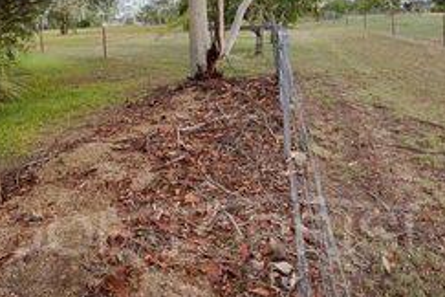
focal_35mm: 29
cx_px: 216
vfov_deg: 41.5
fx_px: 358
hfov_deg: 63.6
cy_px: 32
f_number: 9
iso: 100
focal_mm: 10
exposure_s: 1/100
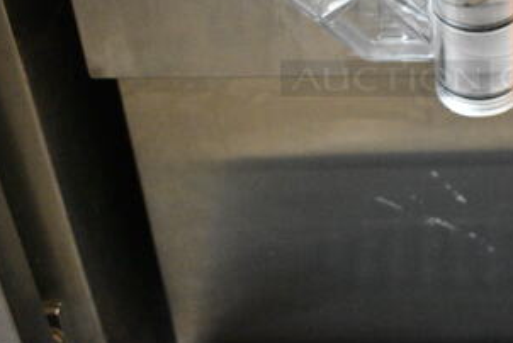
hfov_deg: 20.5
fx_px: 1384
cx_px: 471
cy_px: 7
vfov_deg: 13.9
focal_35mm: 97
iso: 6400
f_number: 5
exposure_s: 1/160
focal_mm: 32
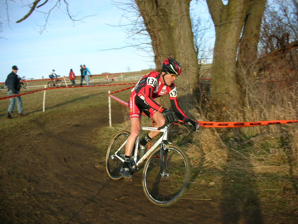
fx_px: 301
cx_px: 149
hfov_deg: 52.6
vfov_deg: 40.7
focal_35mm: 35
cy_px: 112
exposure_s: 1/182
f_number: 3
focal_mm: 5.8
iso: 50
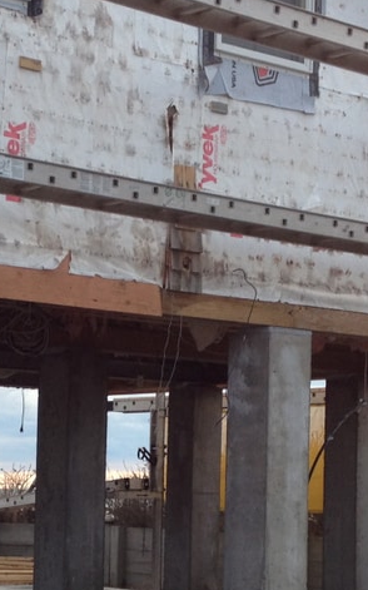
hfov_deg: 12.4
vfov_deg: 19.7
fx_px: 1686
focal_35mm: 105
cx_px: 56
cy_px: 412
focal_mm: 4.28
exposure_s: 1/244
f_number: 2.4
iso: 50
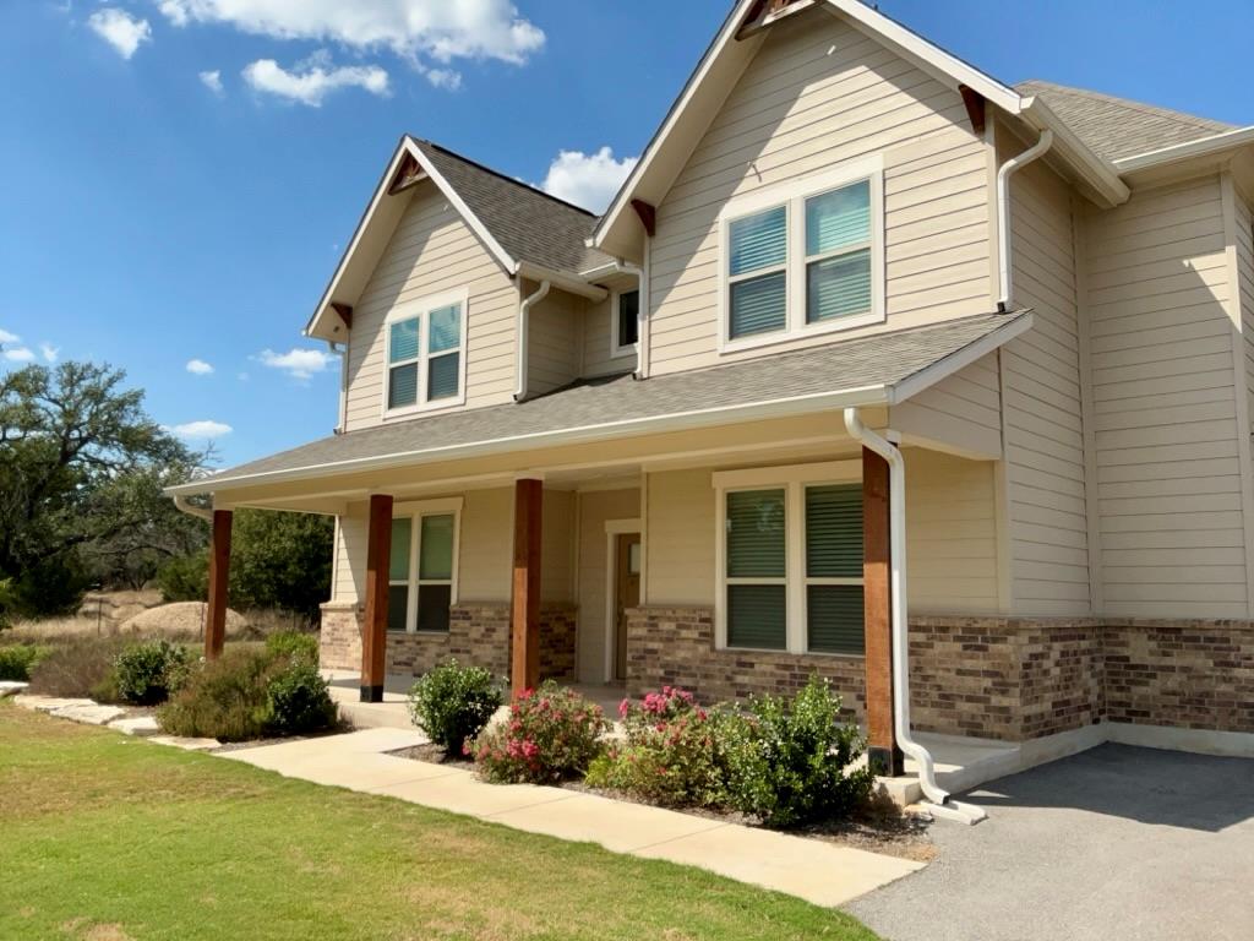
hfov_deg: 65.3
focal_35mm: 27
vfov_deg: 51.4
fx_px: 978
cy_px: 470
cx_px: 627
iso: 25
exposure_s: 1/2320
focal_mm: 3
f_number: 1.8
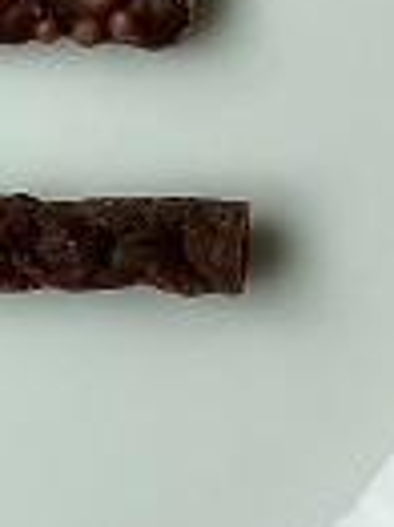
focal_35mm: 100
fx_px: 1520
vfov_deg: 19.6
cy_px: 181
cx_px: -80
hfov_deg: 14.3
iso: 32
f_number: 1.6
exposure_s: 1/979
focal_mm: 4.2
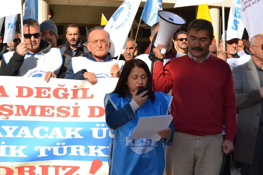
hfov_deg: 24.6
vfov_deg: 16.6
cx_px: 132
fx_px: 603
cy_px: 88
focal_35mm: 82
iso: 100
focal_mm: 55
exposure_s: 1/200
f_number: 10
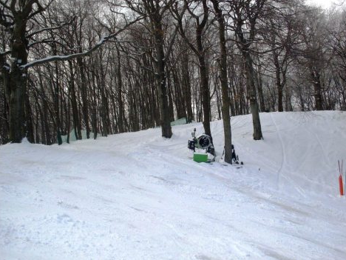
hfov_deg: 47.9
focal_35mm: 39
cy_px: 129
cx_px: 175
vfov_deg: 36.8
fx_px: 390
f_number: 8.4
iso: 80
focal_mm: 6.3
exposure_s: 1/180
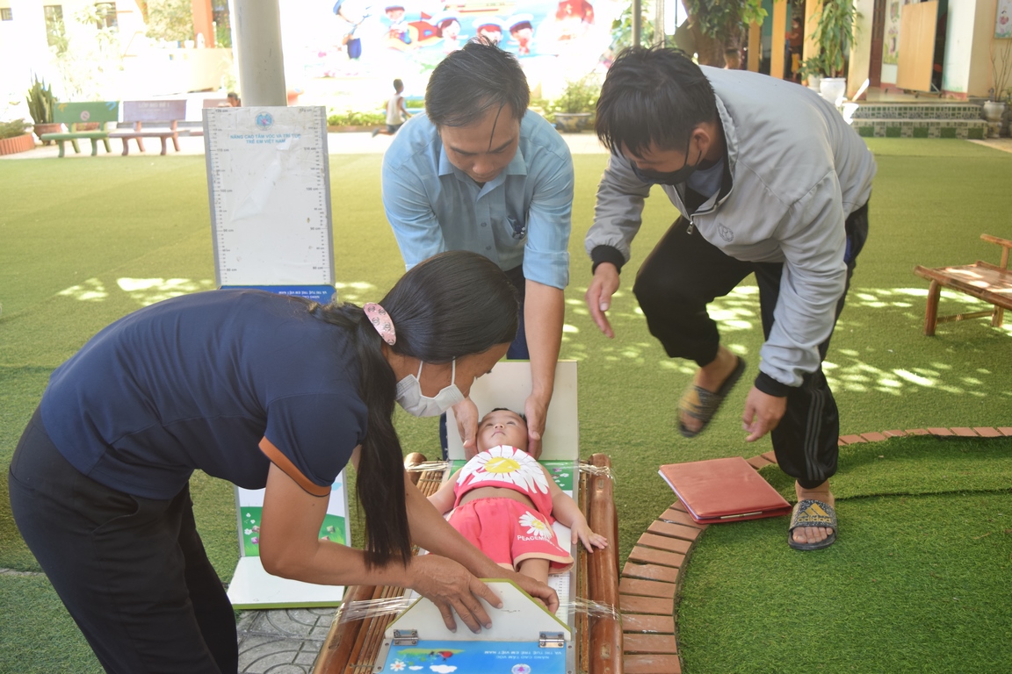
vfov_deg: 38.4
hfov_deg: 55.1
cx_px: 506
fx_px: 970
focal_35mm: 34
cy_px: 337
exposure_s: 1/100
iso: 400
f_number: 5
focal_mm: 23
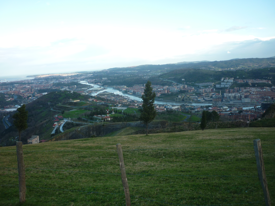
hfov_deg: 55.4
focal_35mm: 33
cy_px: 103
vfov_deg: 42.9
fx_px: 262
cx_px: 138
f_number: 2.8
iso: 80
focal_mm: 5.5
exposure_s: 1/250
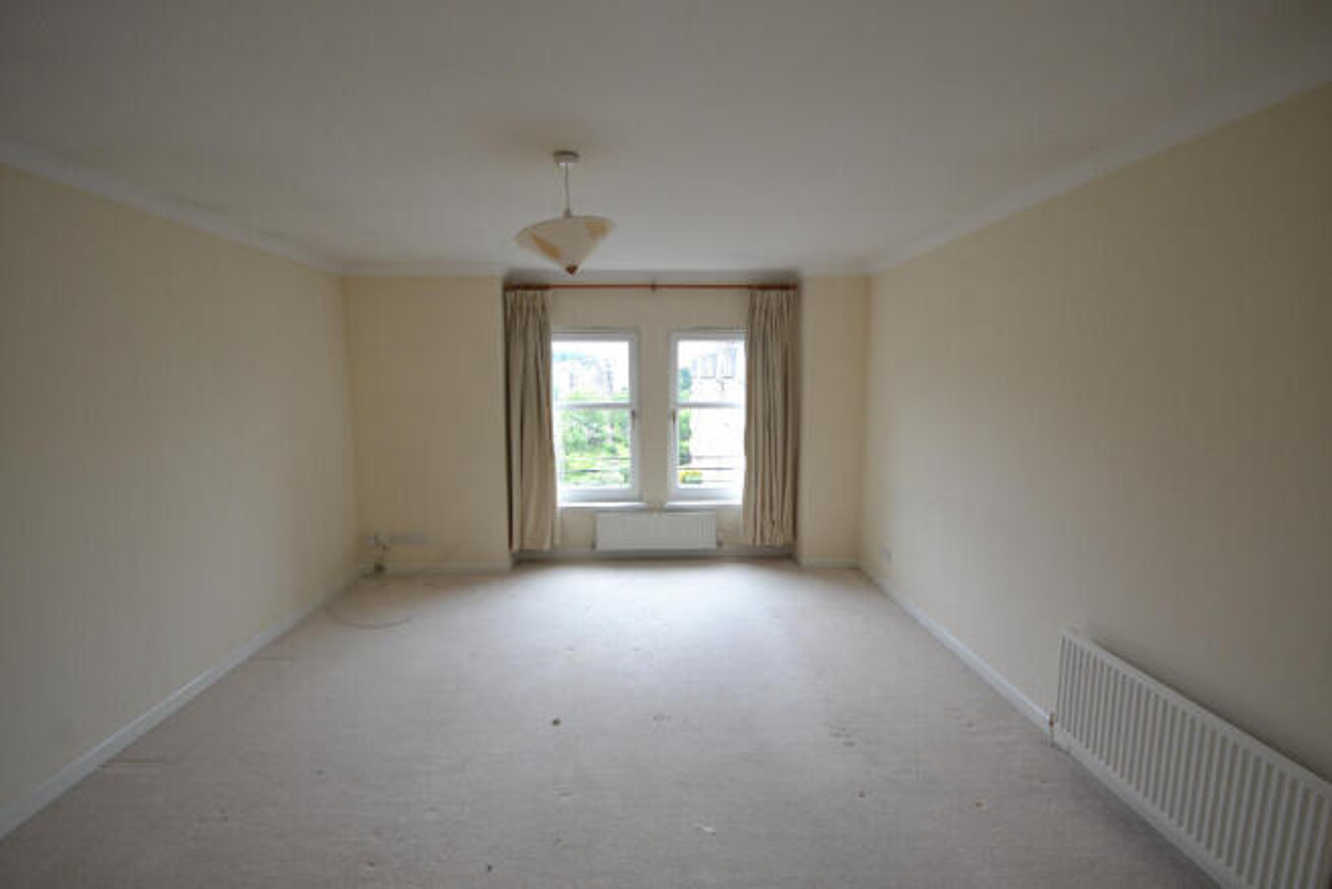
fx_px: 555
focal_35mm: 15
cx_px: 666
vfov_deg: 77.4
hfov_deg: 100.4
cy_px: 444
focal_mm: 10
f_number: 5.6
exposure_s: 1/125
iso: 400
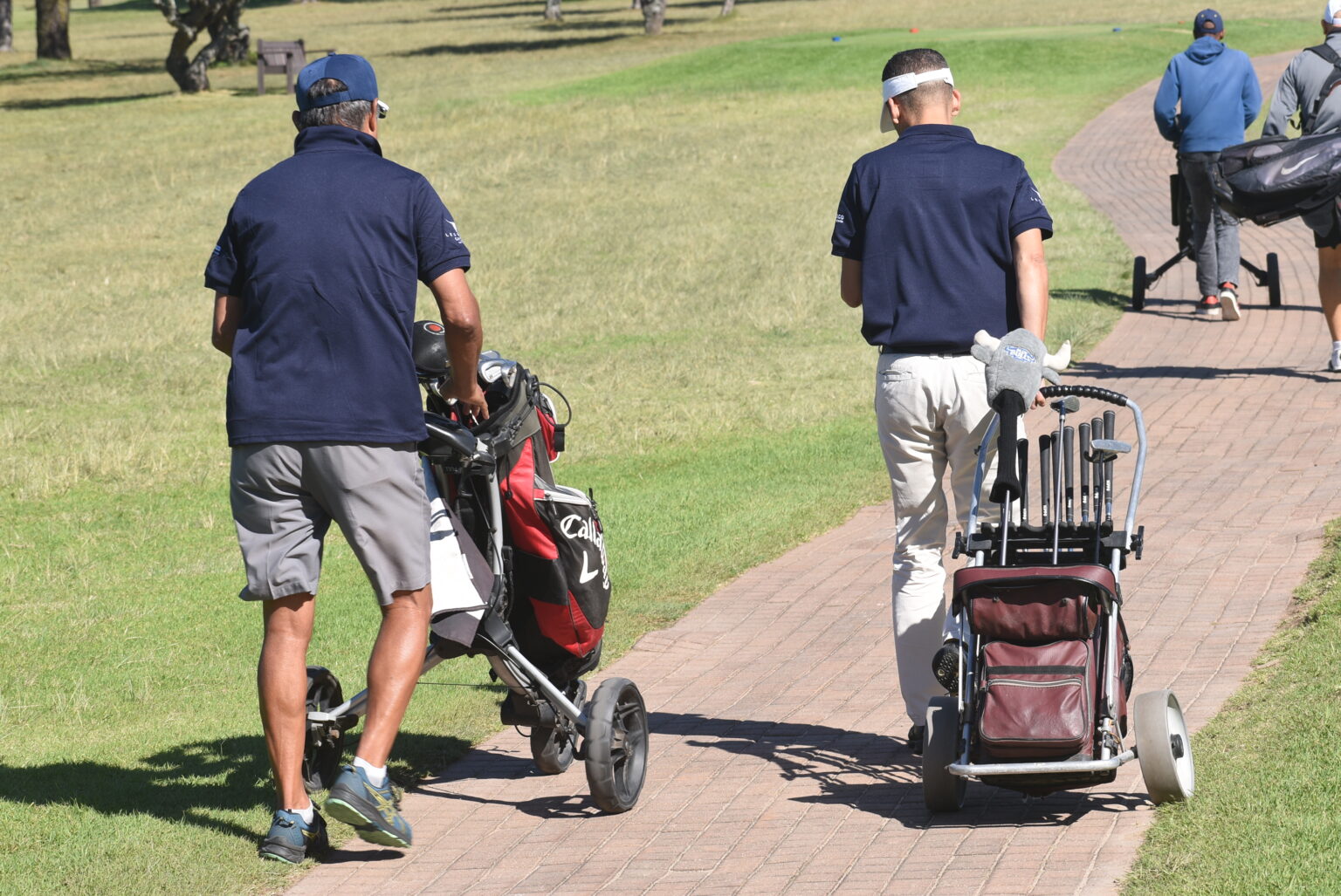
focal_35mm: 147
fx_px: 5480
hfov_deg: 14.0
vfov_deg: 9.4
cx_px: 670
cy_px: 448
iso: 100
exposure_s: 1/200
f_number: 9
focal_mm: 98
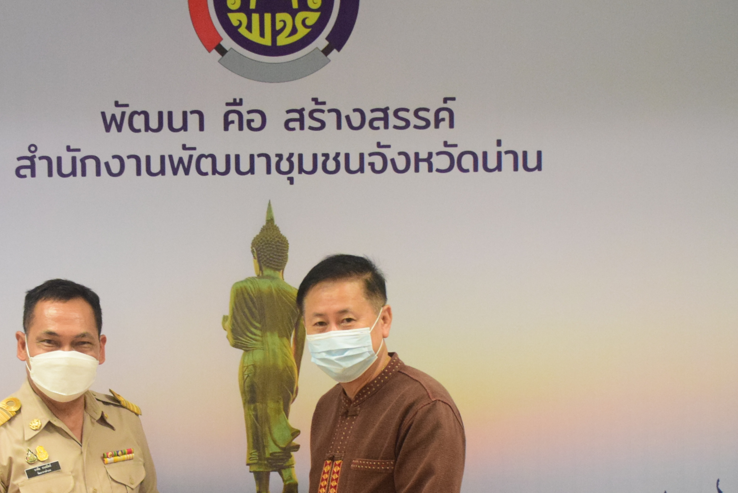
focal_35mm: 54
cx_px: 256
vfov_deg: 24.5
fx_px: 1107
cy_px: 429
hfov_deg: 36.5
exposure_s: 1/200
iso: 2500
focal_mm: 18
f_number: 3.5
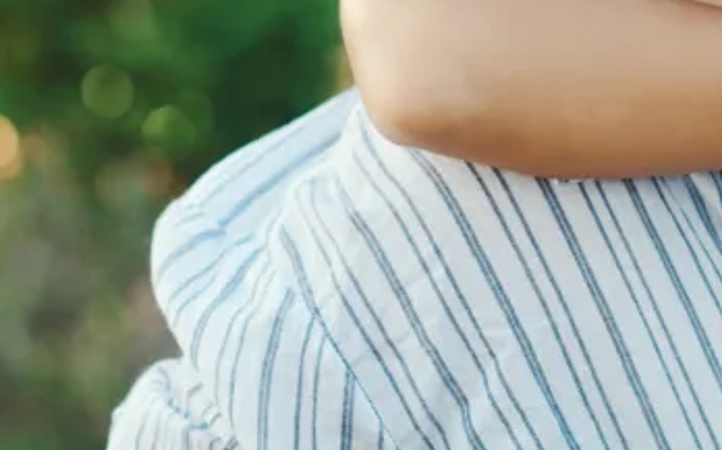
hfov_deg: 13.9
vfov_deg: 8.5
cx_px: 600
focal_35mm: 150
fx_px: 2950
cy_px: -229
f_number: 3.2
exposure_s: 1/320
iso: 100
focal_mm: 50
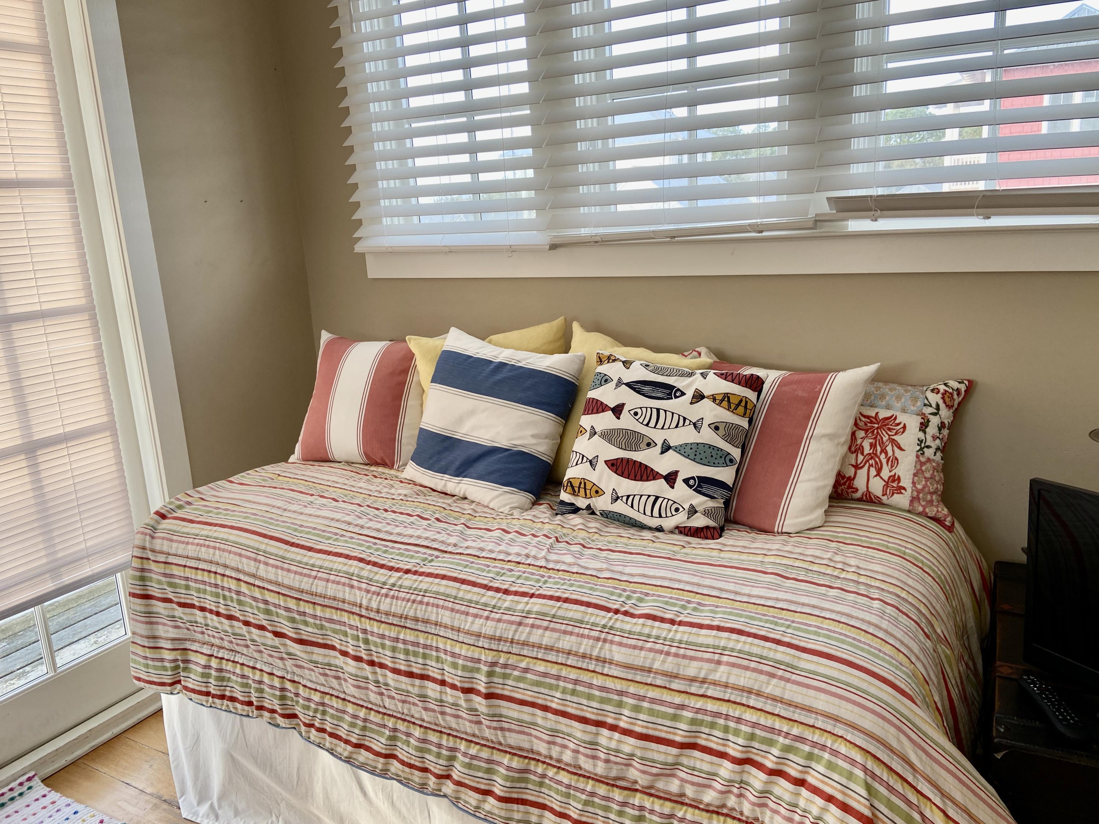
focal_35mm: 26
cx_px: 550
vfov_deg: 53.1
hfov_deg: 67.3
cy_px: 412
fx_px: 825
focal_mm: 4.25
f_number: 1.8
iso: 50
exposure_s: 1/121
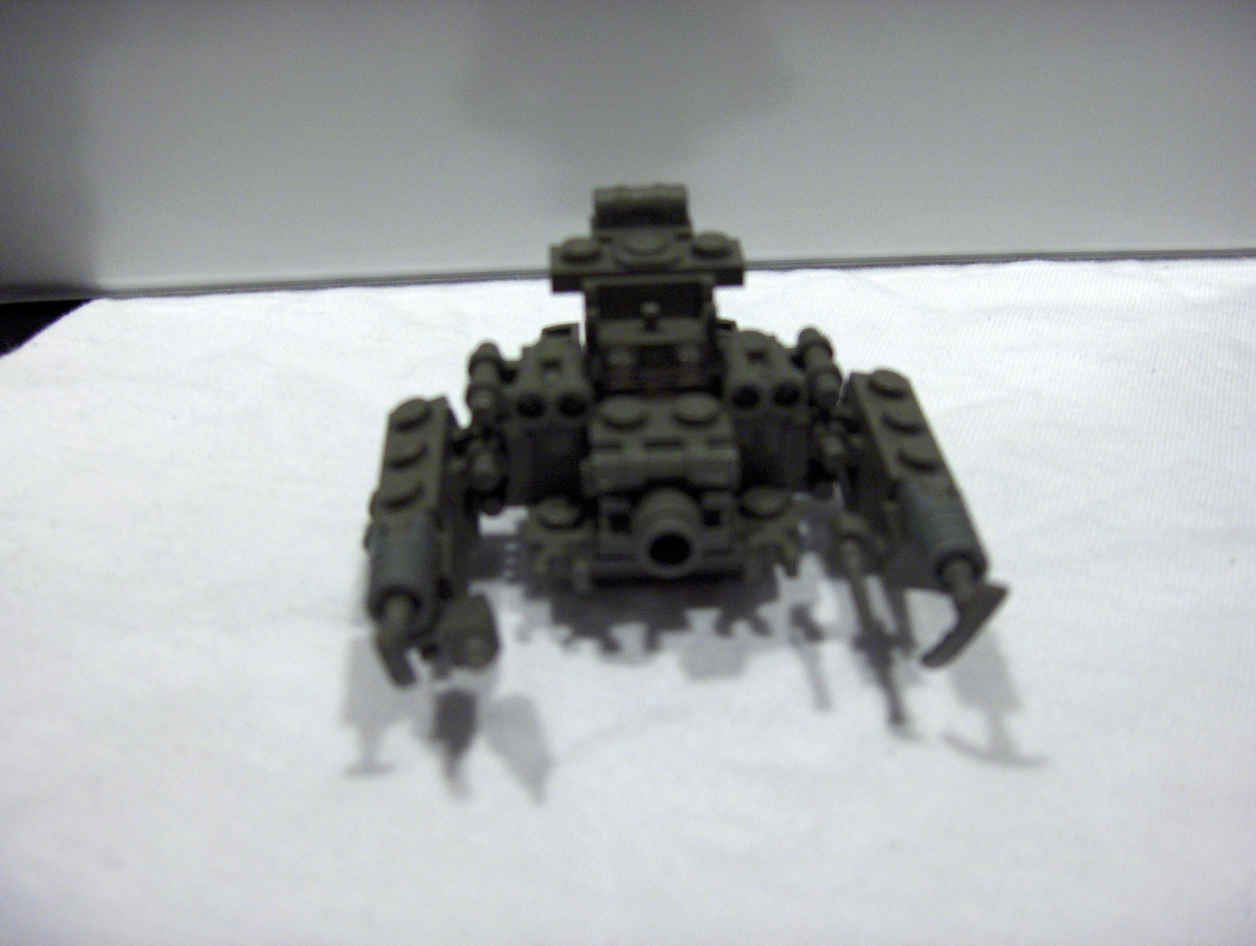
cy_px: 473
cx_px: 628
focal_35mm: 39
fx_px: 1417
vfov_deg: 36.9
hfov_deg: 47.8
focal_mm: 8
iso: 200
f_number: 2.8
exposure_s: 1/62.3
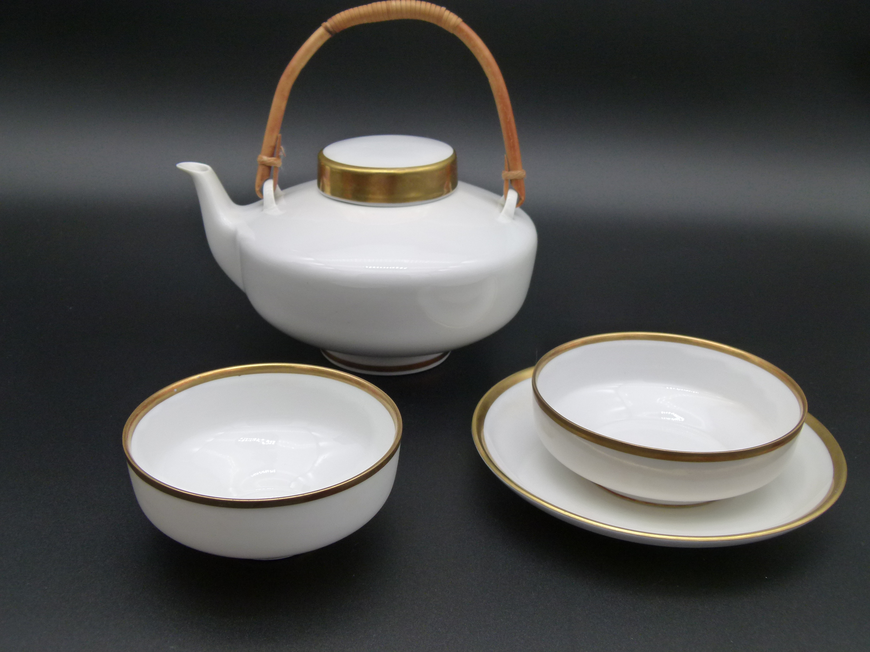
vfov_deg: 36.8
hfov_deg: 47.9
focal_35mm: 39
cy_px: 326
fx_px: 980
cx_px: 435
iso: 160
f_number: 3.6
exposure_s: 1/125
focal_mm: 7
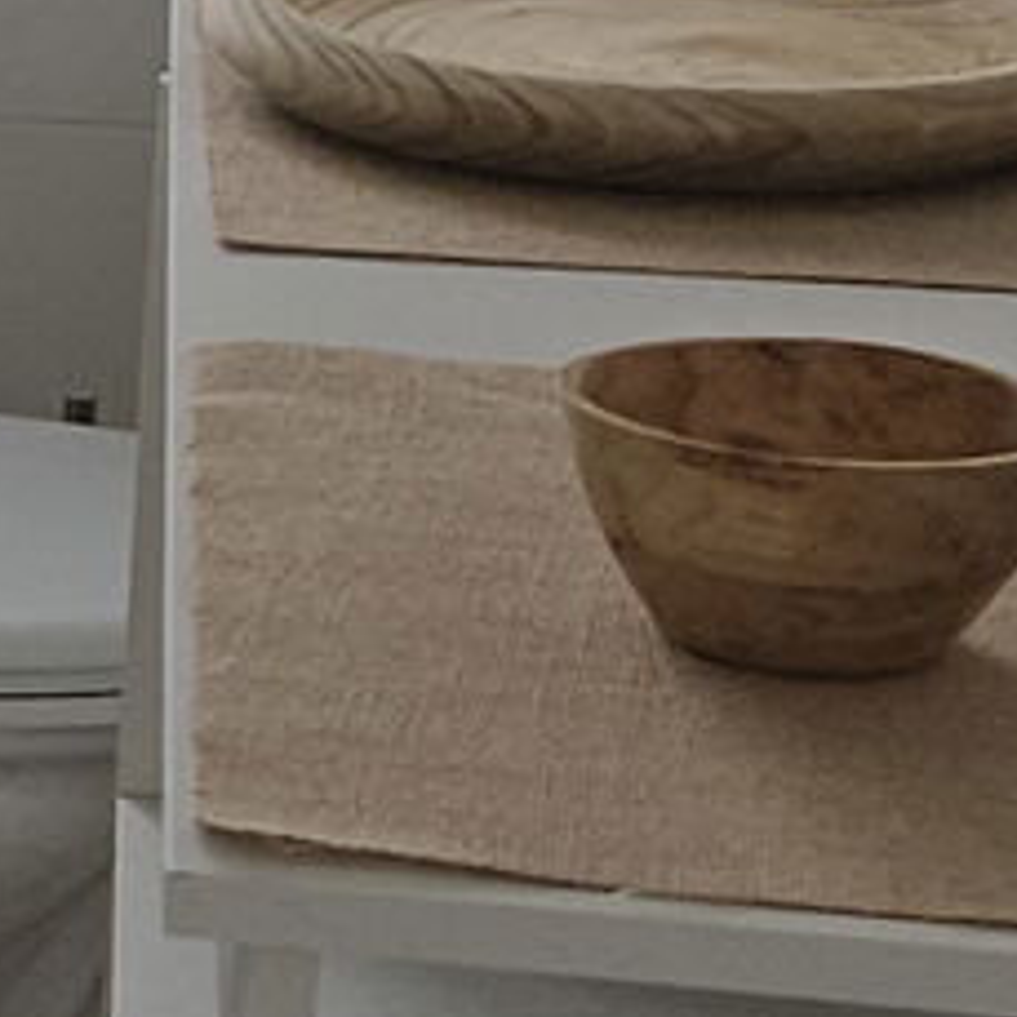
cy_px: 207
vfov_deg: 9.2
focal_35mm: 189
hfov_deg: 8.5
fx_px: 6282
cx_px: -1421
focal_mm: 5.4
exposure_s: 1/102
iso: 25
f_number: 1.8
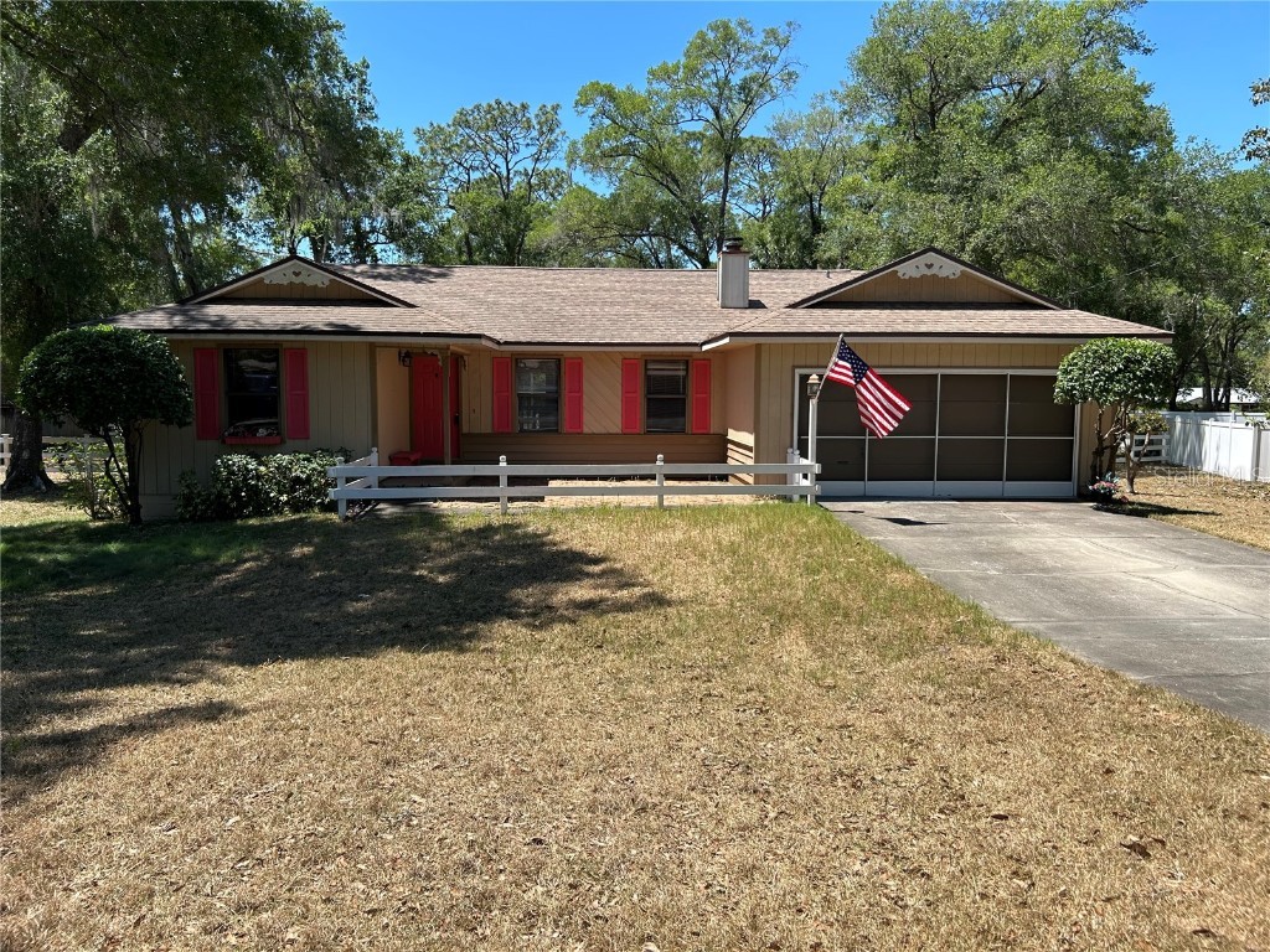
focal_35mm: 26
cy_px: 476
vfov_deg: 53.1
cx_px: 635
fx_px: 954
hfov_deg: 67.3
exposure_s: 1/2252
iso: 50
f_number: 1.5
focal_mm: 5.7
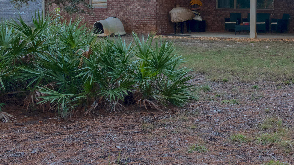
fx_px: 483
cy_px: -4
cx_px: 297
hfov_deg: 31.2
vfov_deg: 18.8
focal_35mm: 62
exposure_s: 1/250
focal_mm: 12
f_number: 5.6
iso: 100
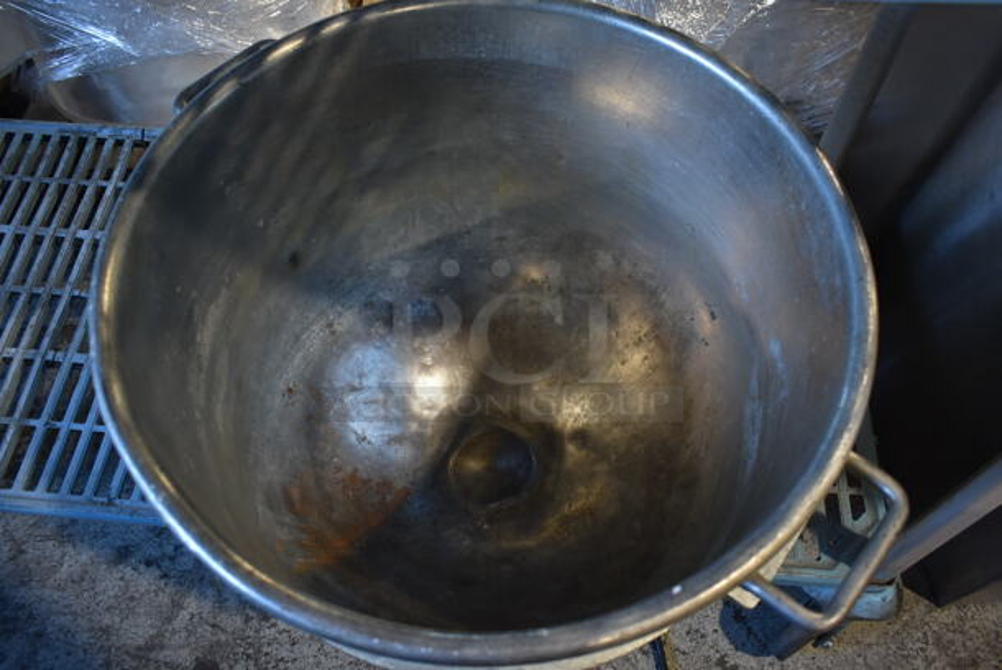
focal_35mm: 27
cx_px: 501
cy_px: 335
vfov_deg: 48.0
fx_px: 752
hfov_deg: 67.3
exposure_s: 1/30
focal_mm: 18
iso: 450
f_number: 3.5
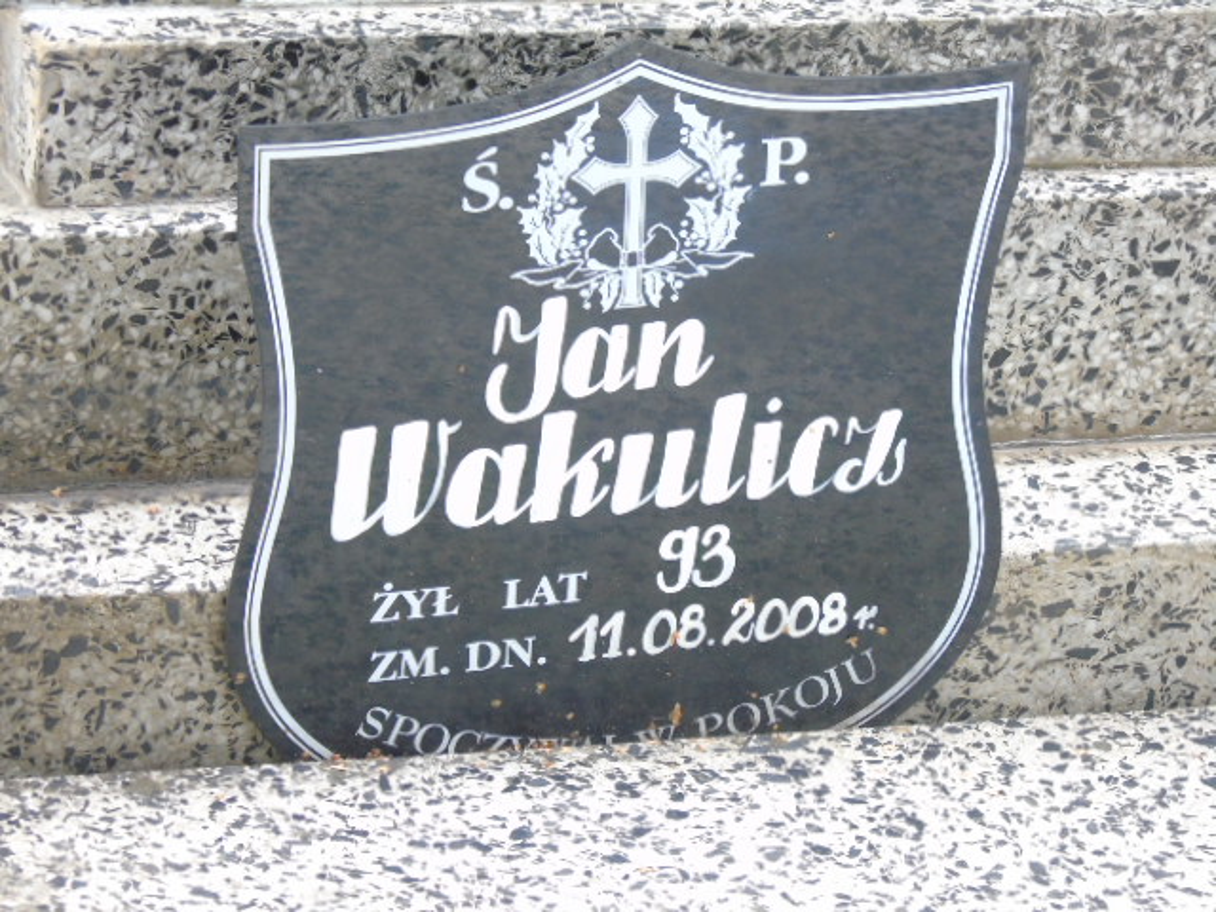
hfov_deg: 8.1
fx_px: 8536
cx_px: 608
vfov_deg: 6.1
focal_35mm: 243
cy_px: 456
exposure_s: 1/100
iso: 400
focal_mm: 43
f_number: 4.8
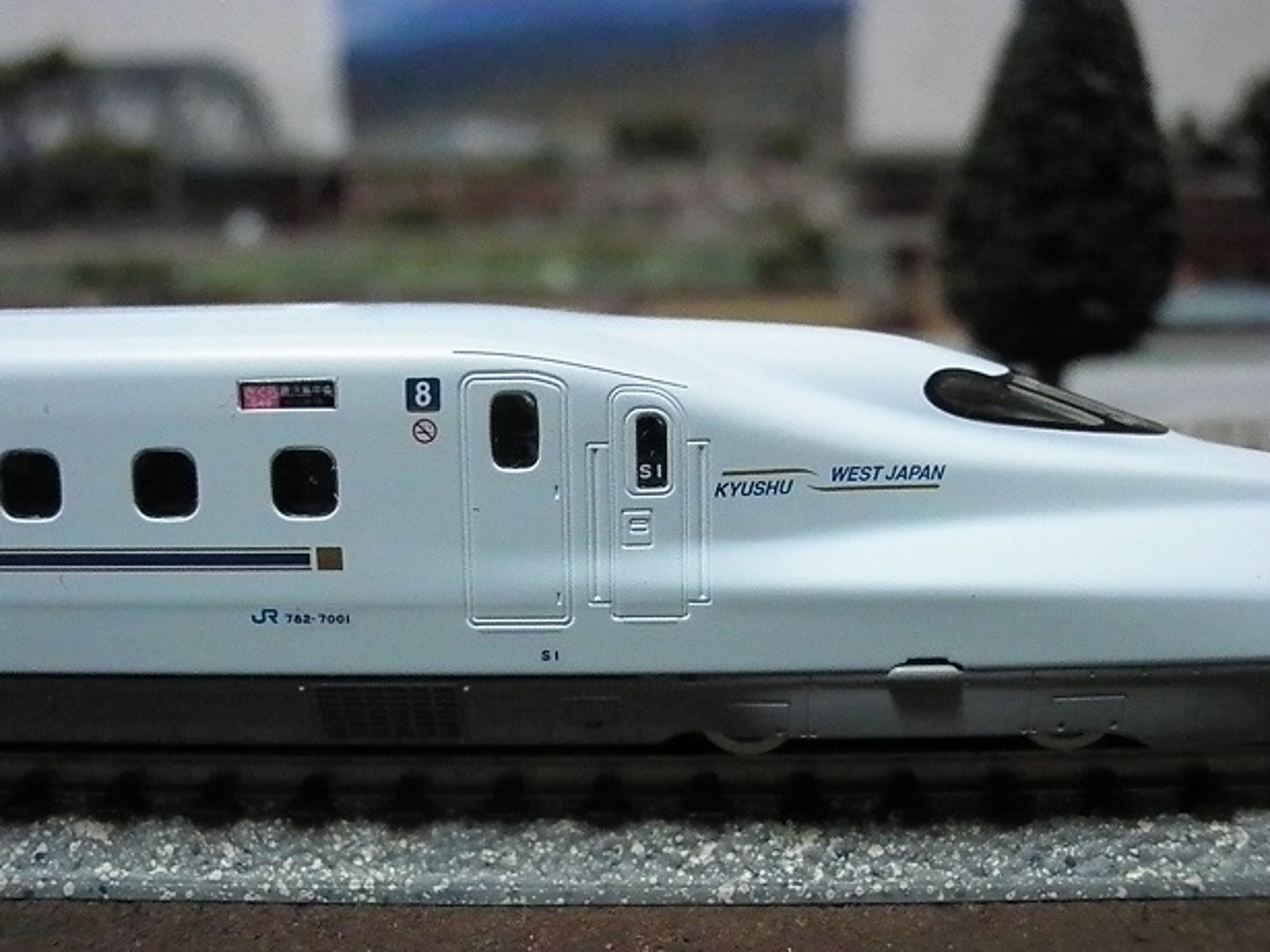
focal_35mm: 41
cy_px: 476
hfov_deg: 45.8
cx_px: 635
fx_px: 1504
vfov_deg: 35.1
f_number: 3.9
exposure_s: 1/125
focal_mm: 7.3
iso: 2500
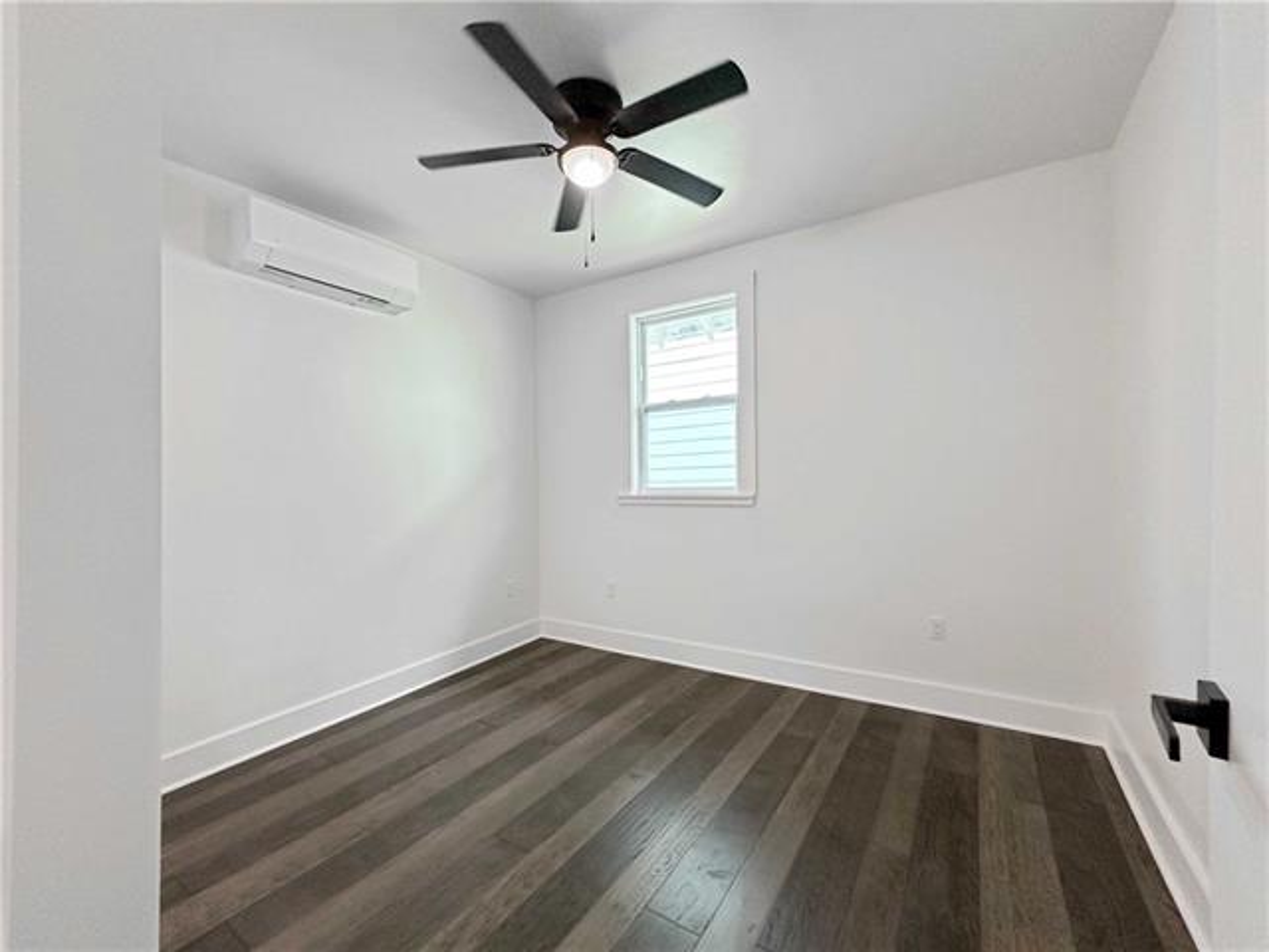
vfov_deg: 85.7
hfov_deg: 102.1
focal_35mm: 14
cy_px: 476
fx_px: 513
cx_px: 634
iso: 250
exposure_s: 1/120
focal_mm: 2.22
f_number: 2.2
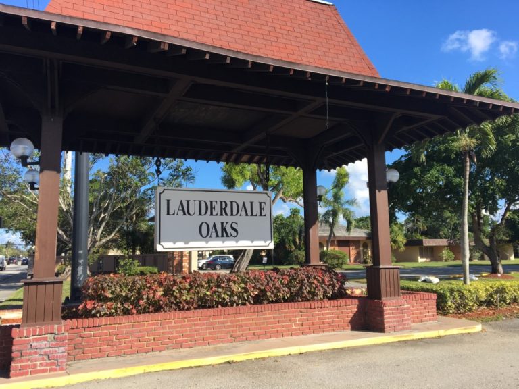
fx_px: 435
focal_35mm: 29
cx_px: 260
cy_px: 194
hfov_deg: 61.7
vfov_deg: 48.2
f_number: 2.2
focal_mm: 4.15
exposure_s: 1/845
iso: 25
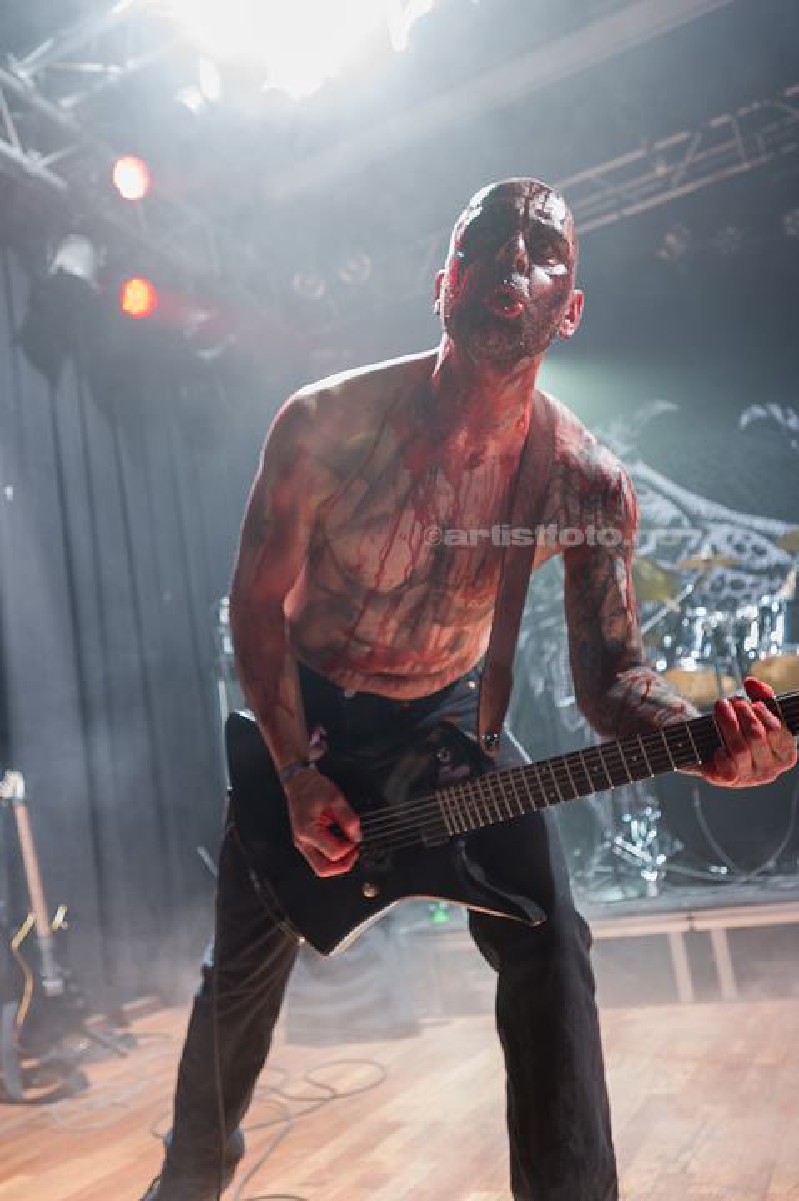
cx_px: 400
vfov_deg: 62.0
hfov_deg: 43.5
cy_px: 600
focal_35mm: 30
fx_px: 1000
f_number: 4
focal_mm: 30
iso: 1250
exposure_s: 1/250
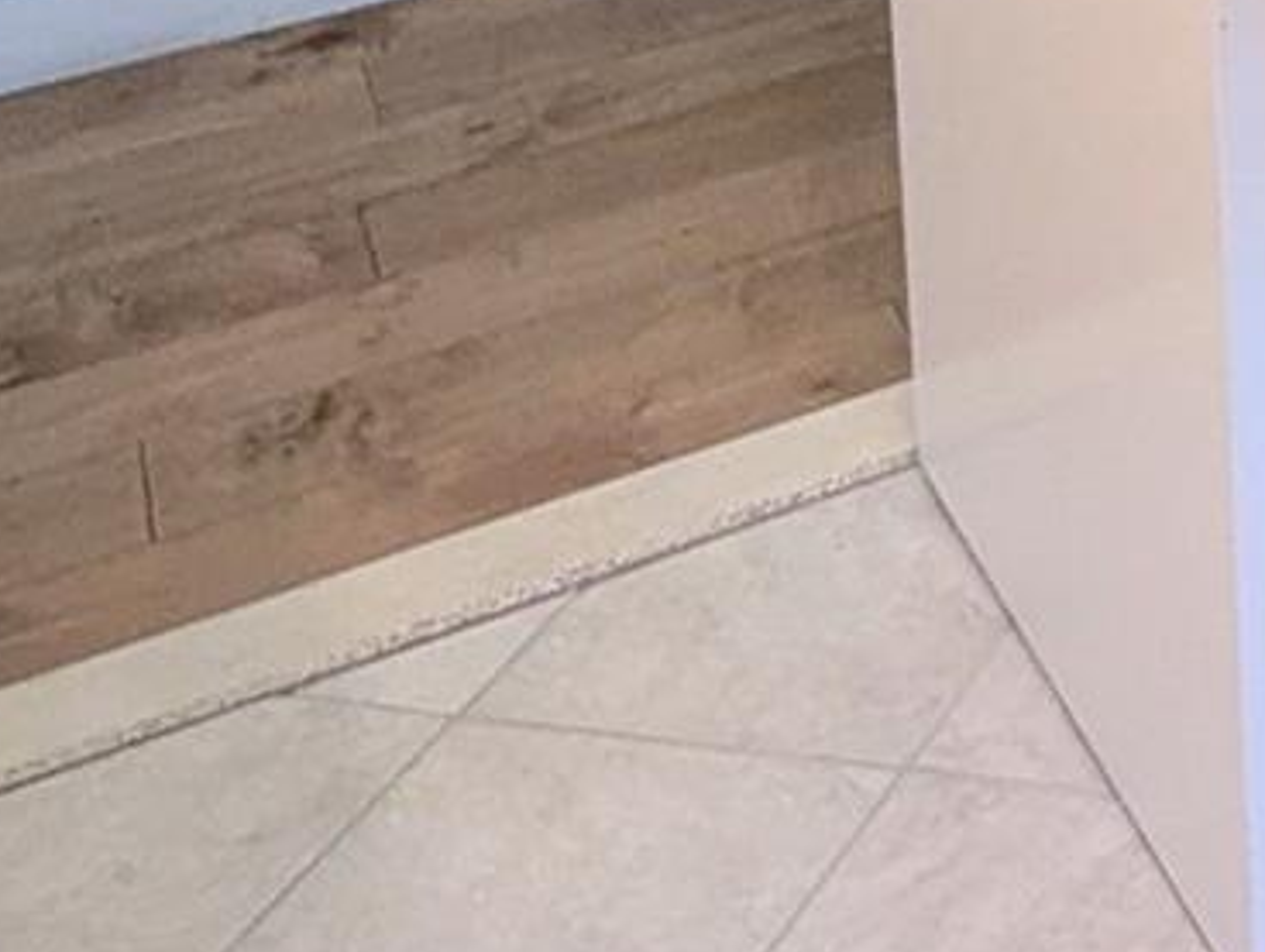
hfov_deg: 21.1
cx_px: 2076
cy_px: -986
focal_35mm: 72
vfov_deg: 15.8
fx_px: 2635
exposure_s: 1/24
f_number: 2.2
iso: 111
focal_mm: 1.95
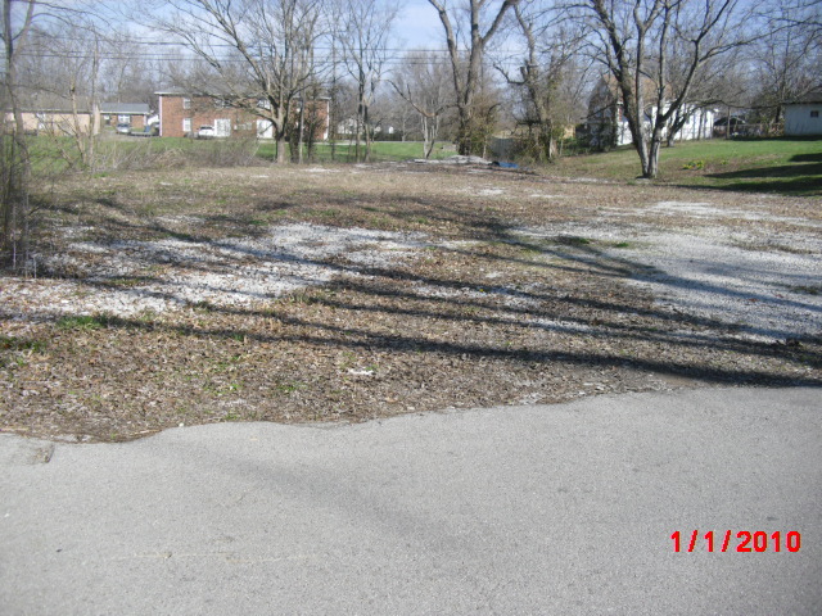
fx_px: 855
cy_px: 308
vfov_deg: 39.7
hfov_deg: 51.4
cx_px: 411
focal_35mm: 36
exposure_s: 1/125
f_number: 7.8
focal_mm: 6.3
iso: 80
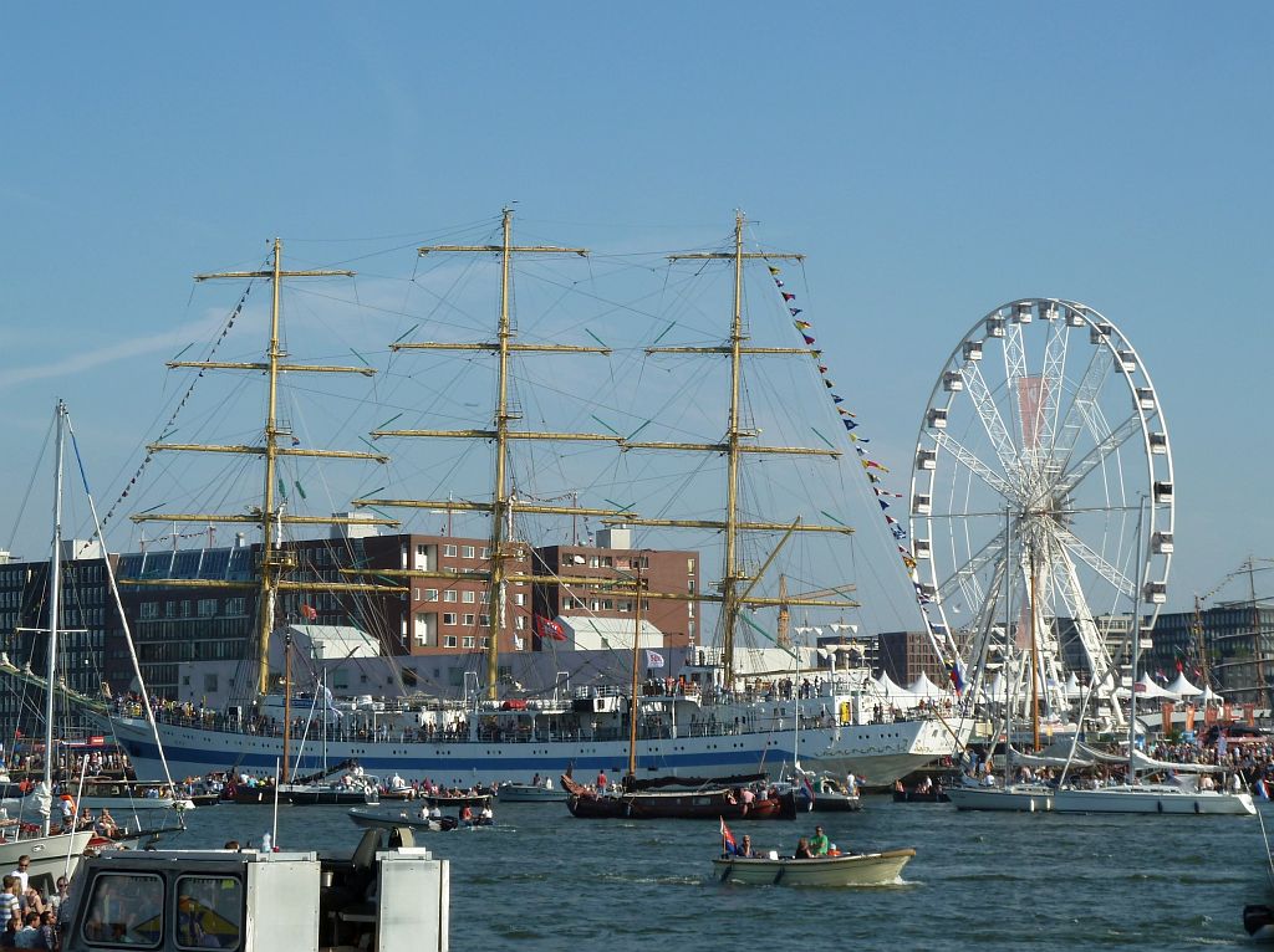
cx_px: 637
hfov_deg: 23.6
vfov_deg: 17.7
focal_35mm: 83
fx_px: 3052
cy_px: 476
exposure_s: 1/400
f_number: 5
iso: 80
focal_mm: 13.7
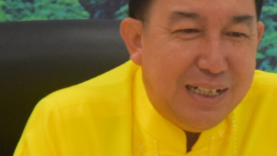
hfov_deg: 3.5
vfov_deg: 2.0
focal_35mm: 609
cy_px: 52
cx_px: 202
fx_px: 4472
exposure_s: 1/160
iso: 2500
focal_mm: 105
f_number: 5.6
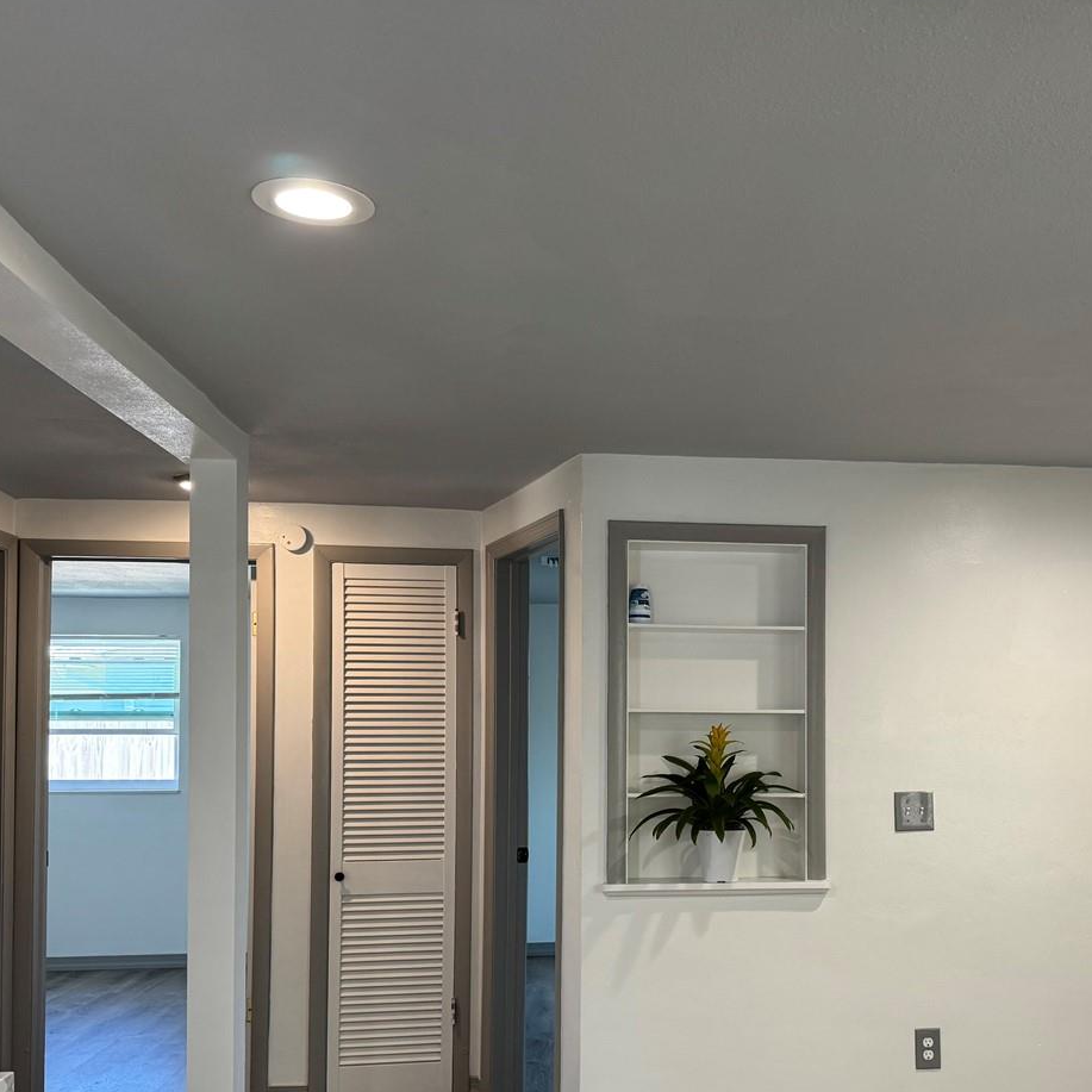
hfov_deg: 44.2
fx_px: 1321
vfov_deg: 44.4
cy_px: 703
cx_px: 736
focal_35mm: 37
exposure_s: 1/120
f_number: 1.78
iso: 200
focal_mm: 6.76
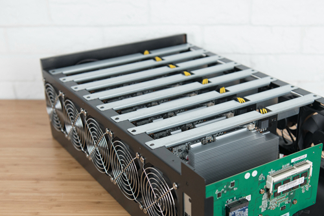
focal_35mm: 56
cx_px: 198
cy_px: 149
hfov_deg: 35.5
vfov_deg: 24.1
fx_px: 504
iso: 500
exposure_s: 1/125
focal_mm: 40
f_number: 4.5
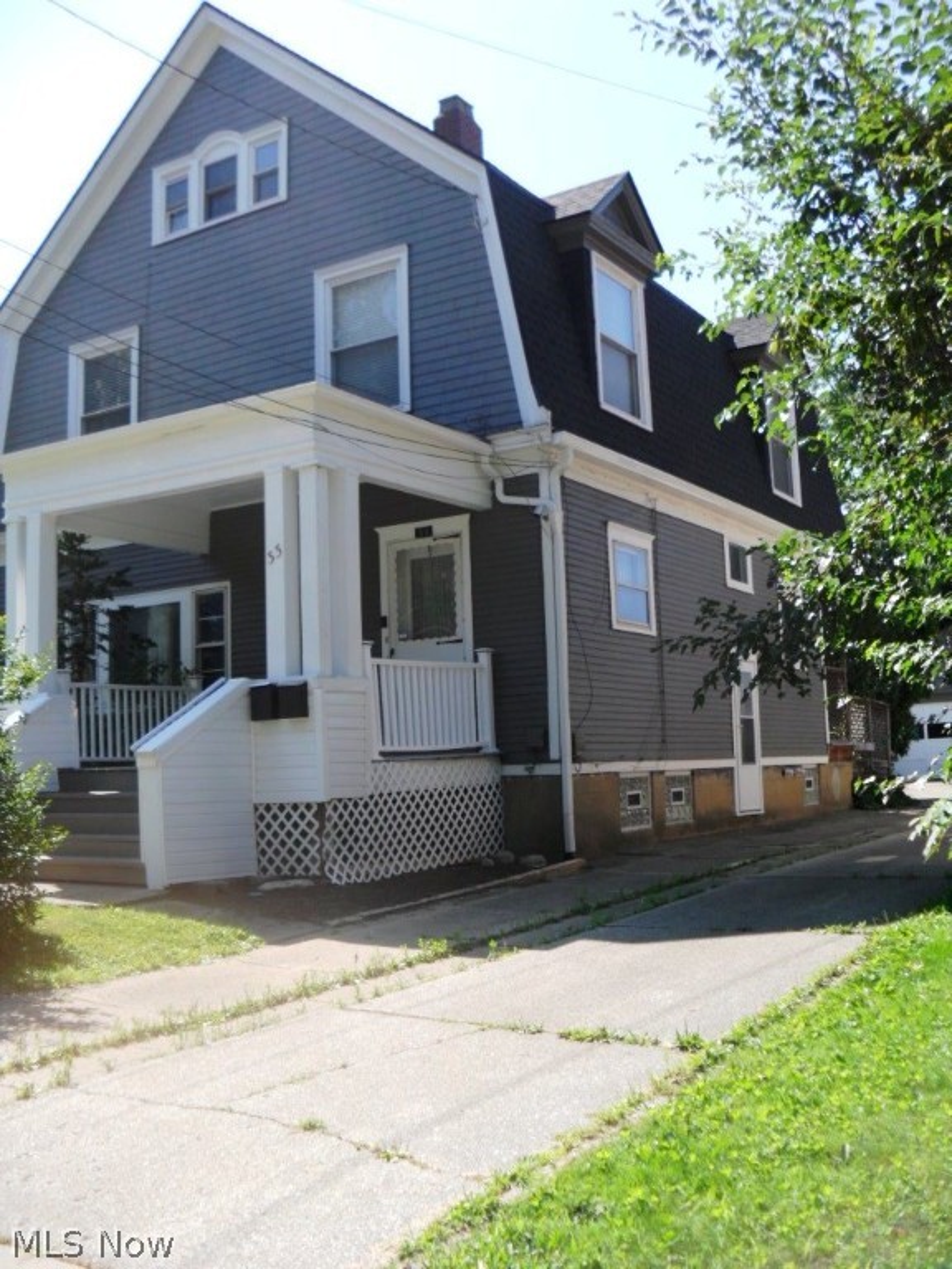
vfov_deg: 52.6
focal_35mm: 35
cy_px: 634
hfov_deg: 40.7
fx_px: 1283
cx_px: 476
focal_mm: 6.3
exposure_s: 1/750
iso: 80
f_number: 3
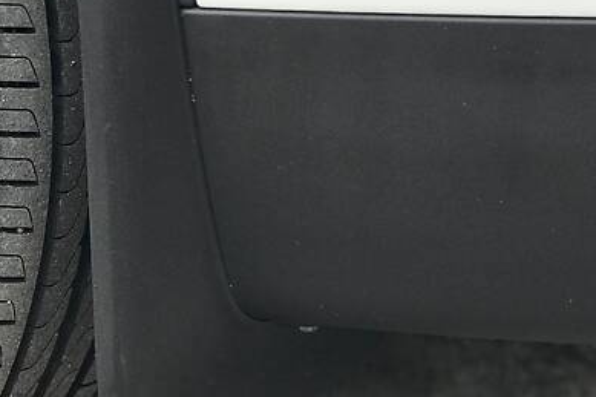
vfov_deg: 11.2
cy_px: 48
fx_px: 2019
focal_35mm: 122
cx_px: 290
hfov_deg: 16.8
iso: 20
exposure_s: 1/92
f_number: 2.8
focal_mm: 6.6
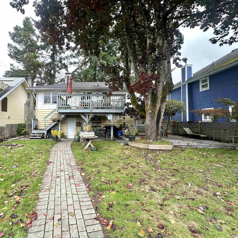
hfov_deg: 82.3
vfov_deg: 84.0
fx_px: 132
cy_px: 120
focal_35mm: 17
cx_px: 89
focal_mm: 2.22
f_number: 2.2
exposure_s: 1/99
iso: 50
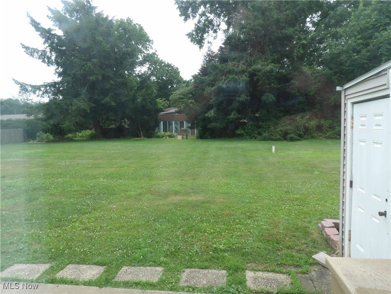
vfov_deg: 56.8
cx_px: 196
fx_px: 271
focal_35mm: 24
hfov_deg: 71.6
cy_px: 147
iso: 106
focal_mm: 4.3
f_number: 7.4
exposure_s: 1/60
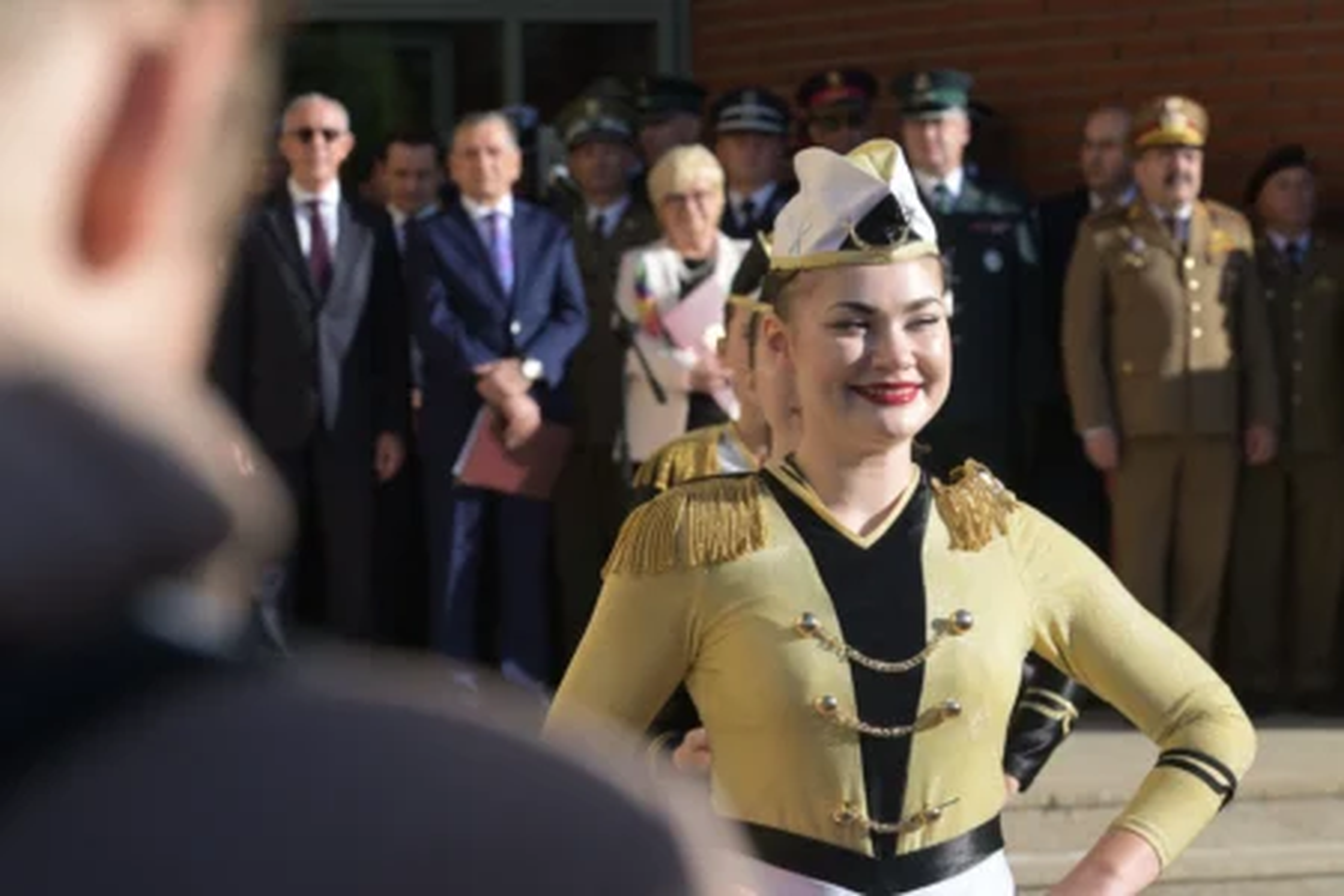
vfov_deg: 11.4
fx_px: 4480
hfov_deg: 17.1
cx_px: 672
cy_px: 448
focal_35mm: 120
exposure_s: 1/1250
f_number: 9
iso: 800
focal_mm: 120
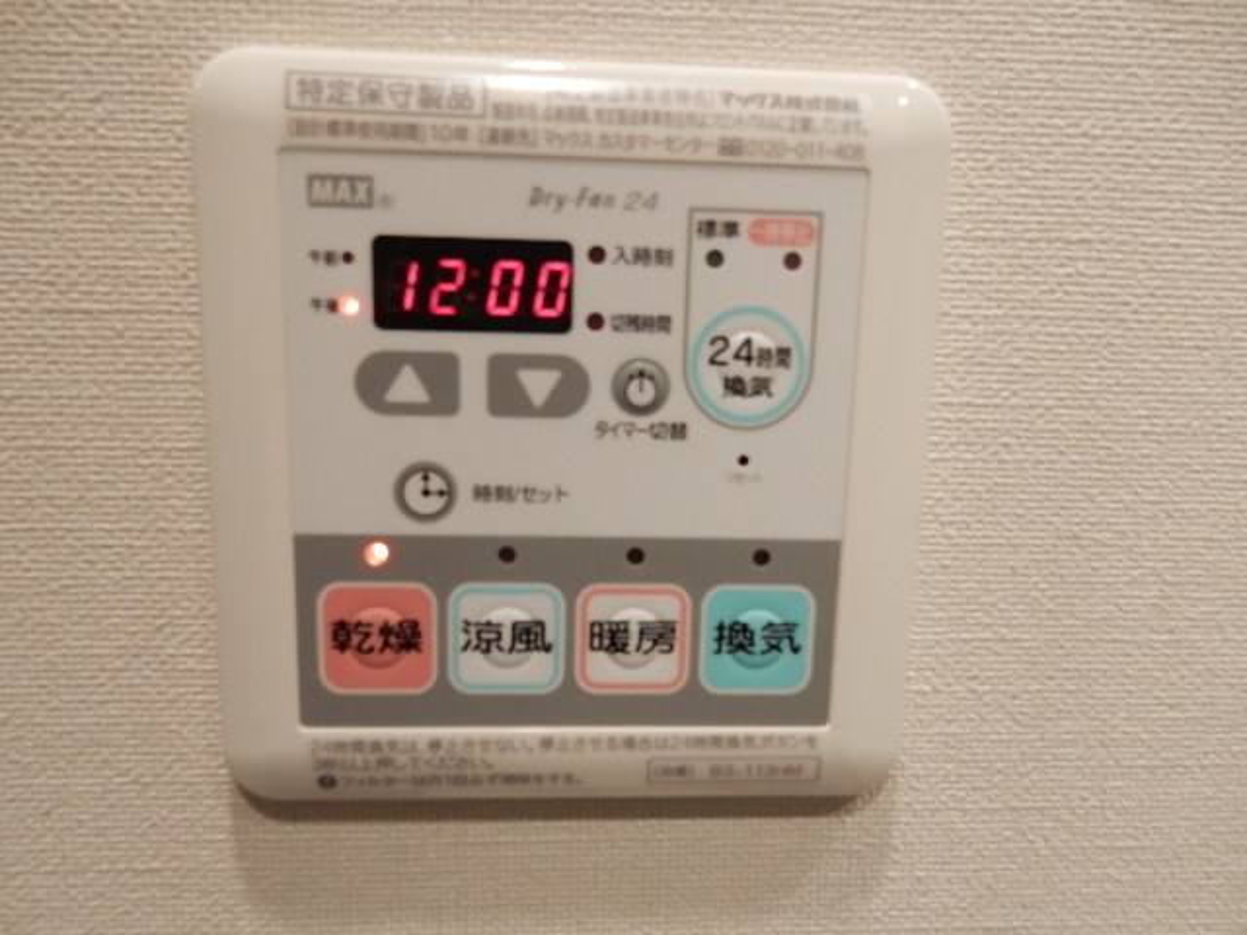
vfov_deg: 54.9
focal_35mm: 25
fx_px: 901
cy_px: 468
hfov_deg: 69.4
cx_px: 624
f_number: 3.7
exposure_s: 1/30
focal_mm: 4.5
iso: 320
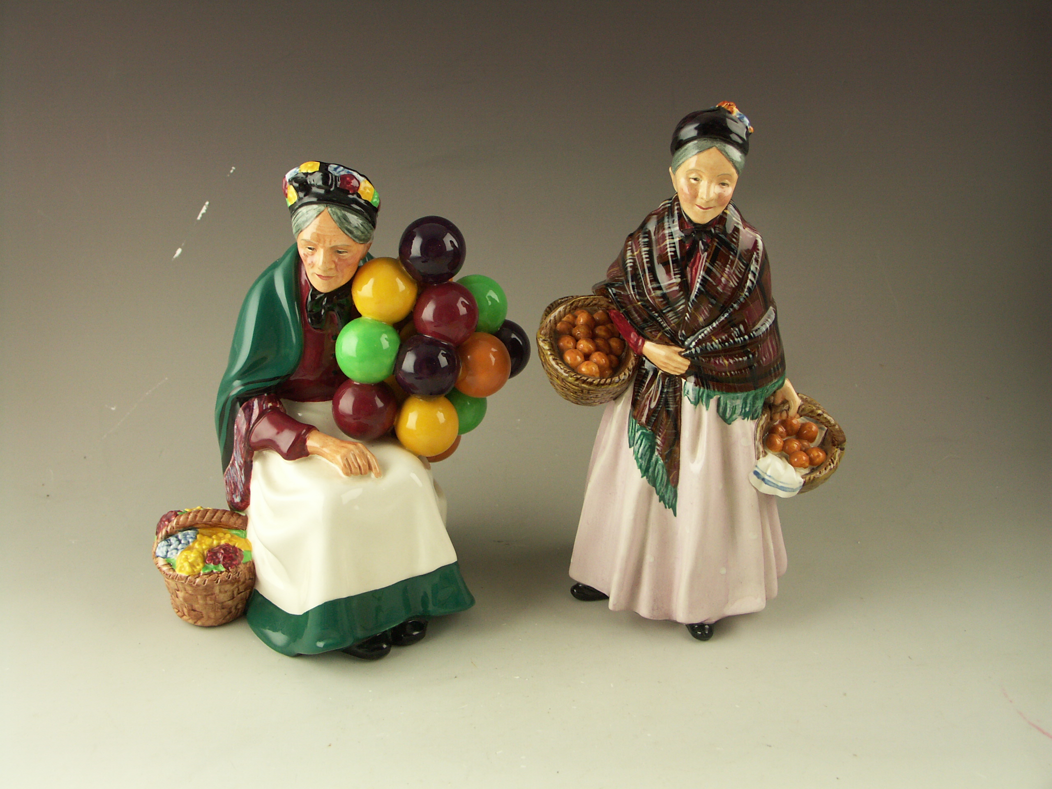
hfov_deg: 56.8
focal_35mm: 32
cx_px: 526
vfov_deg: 44.2
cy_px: 394
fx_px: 972
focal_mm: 8.27
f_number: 3.2
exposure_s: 1/60
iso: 100
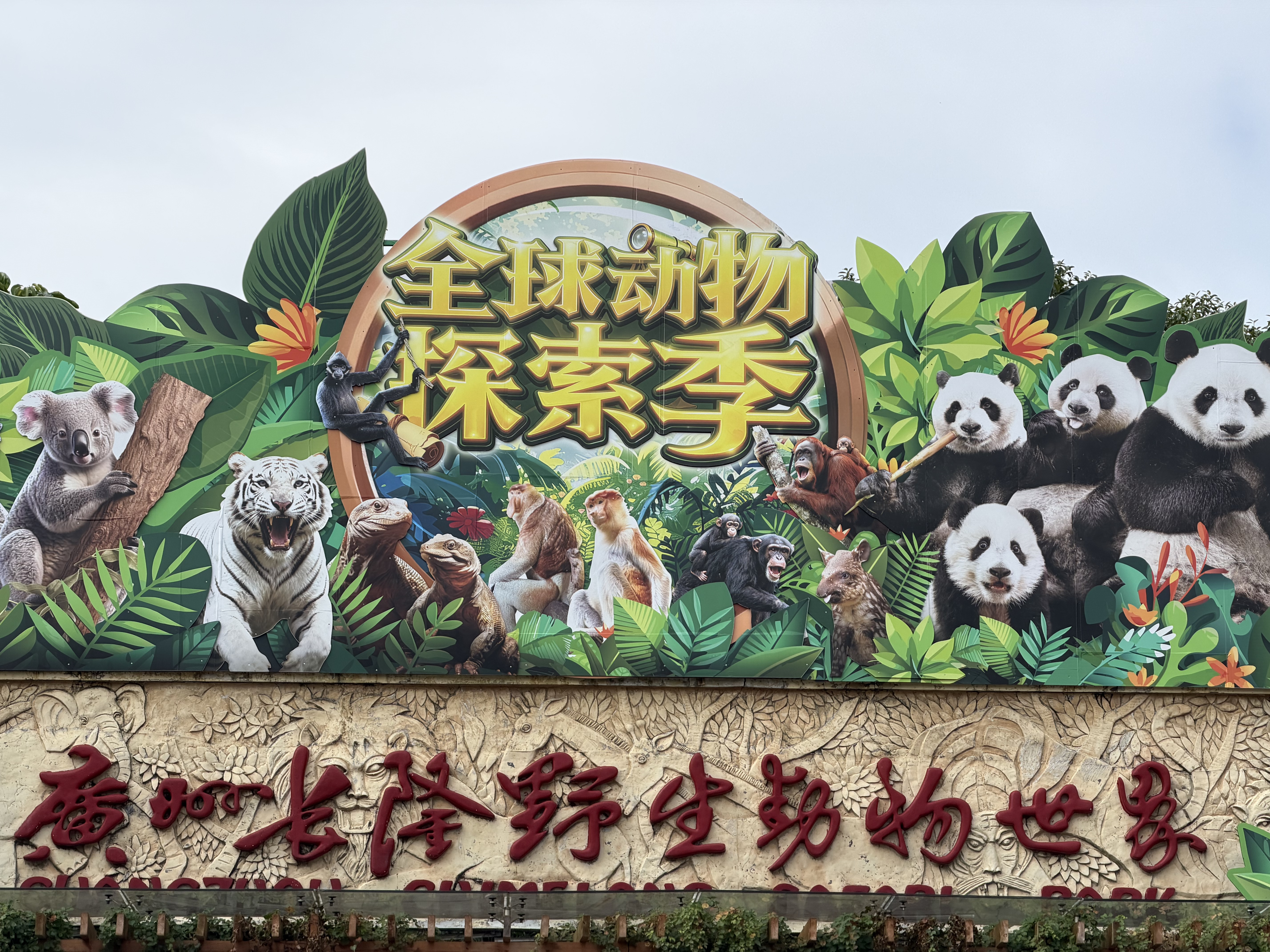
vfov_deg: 14.8
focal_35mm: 100
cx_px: 635
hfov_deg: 19.6
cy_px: 476
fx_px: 3669
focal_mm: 16.89
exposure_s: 1/631
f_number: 2.8
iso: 25
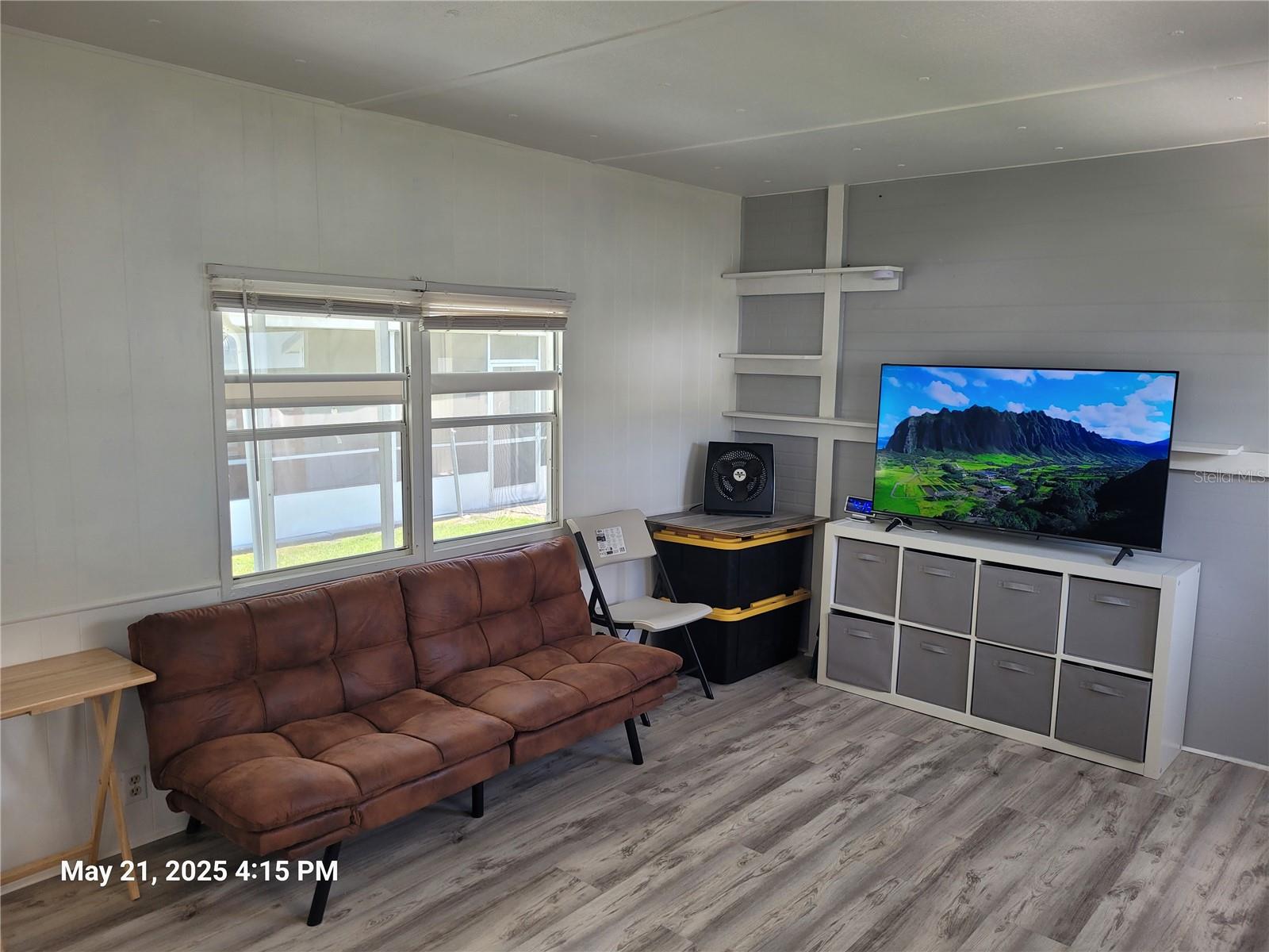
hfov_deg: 67.3
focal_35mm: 26
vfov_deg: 53.1
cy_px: 476
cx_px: 634
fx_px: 953
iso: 80
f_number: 1.8
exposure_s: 1/120
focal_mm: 5.4
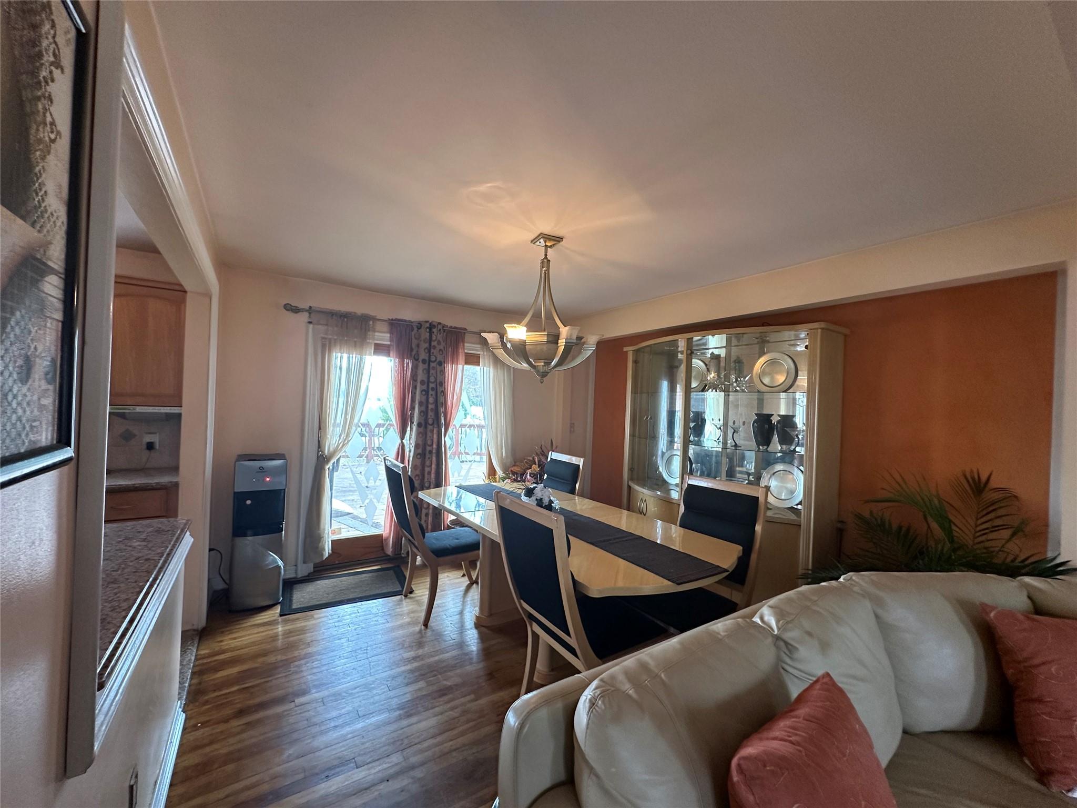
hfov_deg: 102.1
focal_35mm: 14
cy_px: 404
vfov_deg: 85.7
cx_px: 538
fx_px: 436
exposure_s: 1/60
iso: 250
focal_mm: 2.22
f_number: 2.2
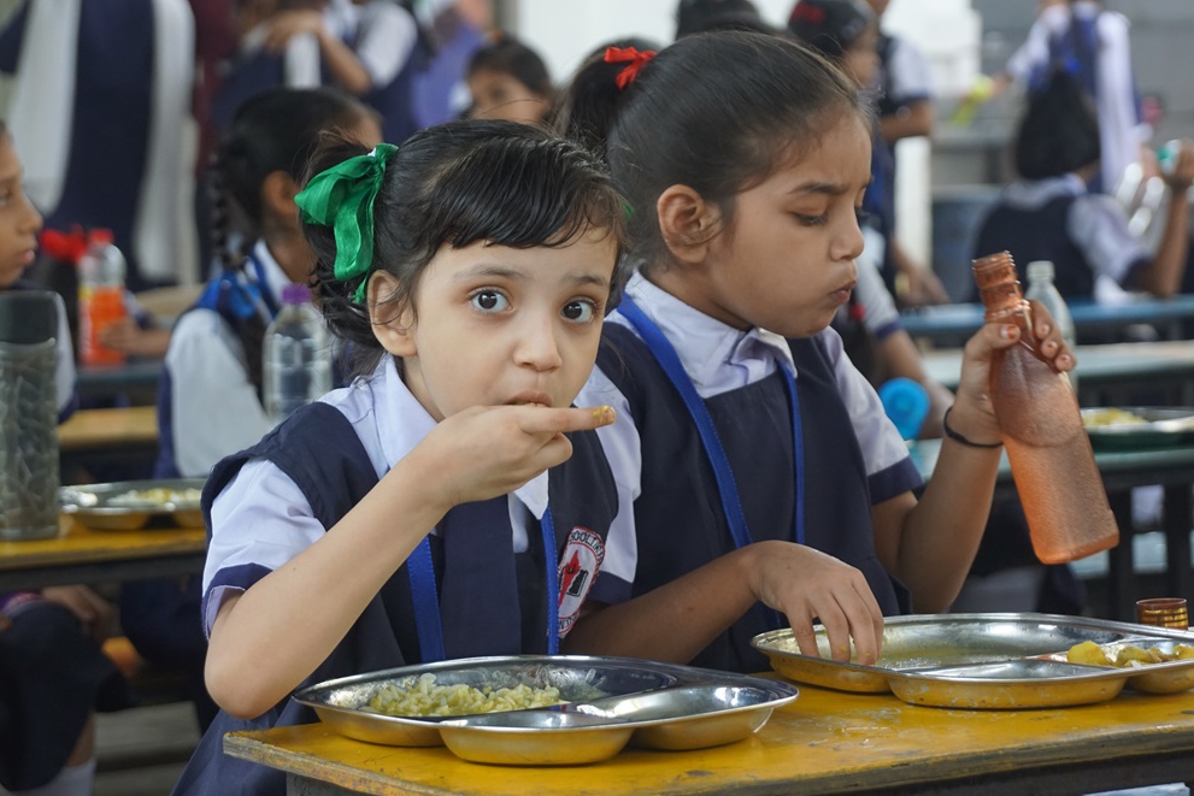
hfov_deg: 18.0
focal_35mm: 114
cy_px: 400
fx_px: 3765
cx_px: 596
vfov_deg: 12.1
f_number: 5.6
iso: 800
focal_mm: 75
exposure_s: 1/160
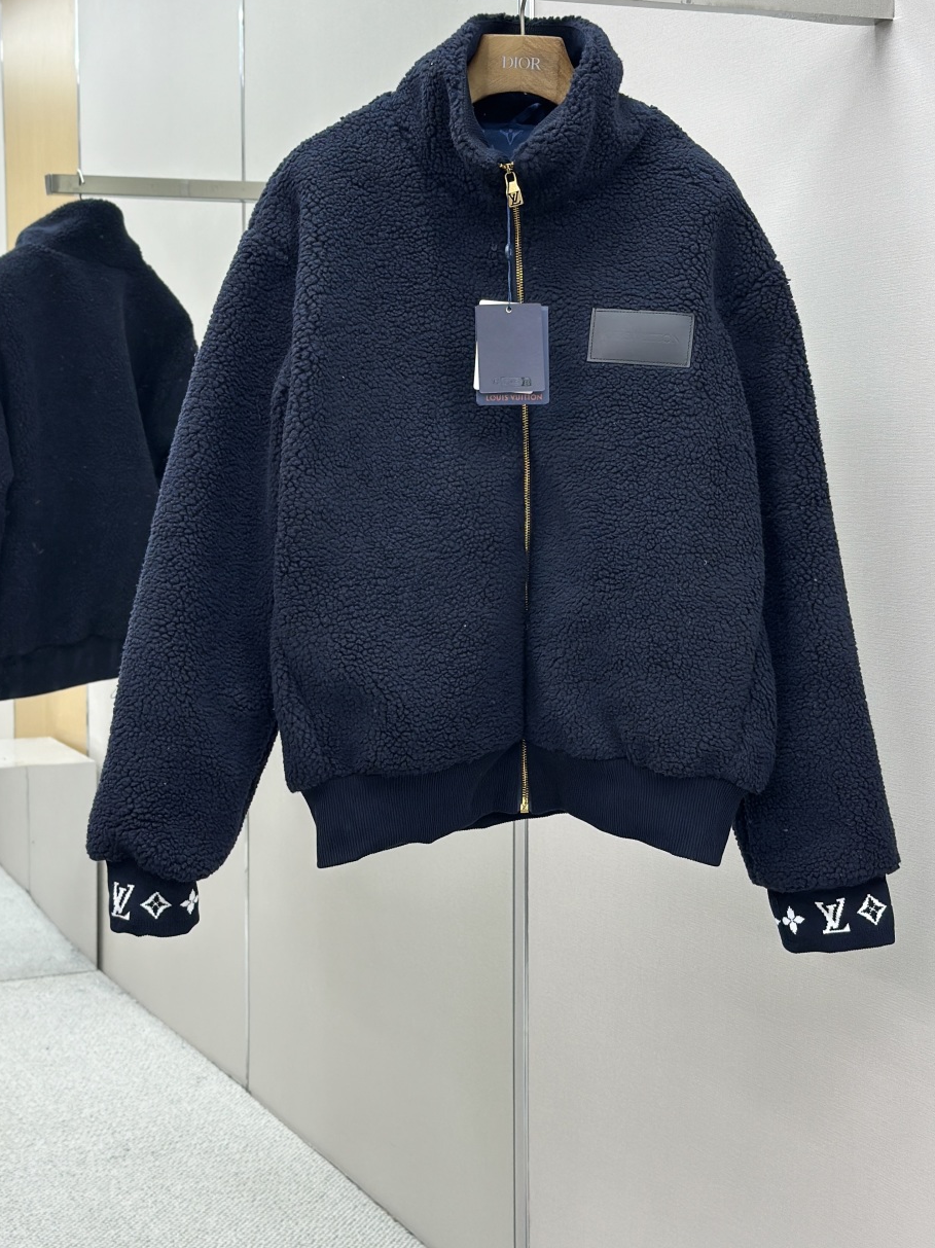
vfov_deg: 33.8
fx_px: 2054
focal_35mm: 57
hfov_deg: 25.6
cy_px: 573
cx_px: 494
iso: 80
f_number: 1.78
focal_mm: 6.86
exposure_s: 1/172
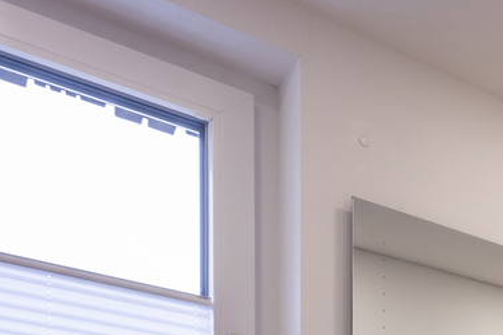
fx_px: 1565
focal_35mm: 112
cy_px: 615
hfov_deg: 16.7
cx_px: 747
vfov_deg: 11.3
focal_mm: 28
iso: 200
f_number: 5.6
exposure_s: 1/40
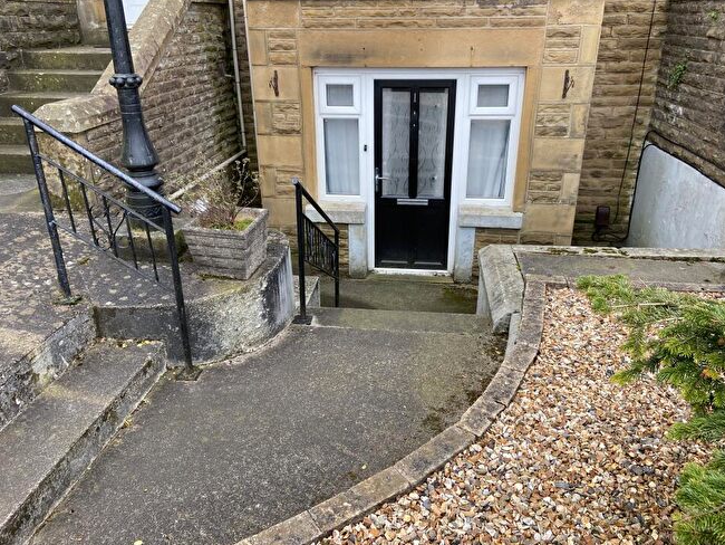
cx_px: 371
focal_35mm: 28
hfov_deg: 63.4
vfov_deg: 49.8
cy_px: 273
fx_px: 587
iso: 32
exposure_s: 1/324
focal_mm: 4.25
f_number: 1.8
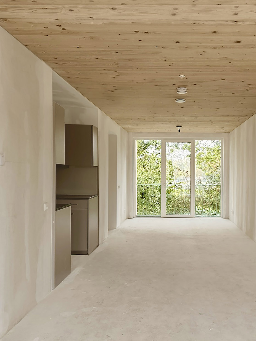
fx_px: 325
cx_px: 183
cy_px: 174
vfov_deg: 55.3
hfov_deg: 42.0
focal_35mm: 33
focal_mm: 6.86
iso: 80
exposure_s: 1/341
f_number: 1.78
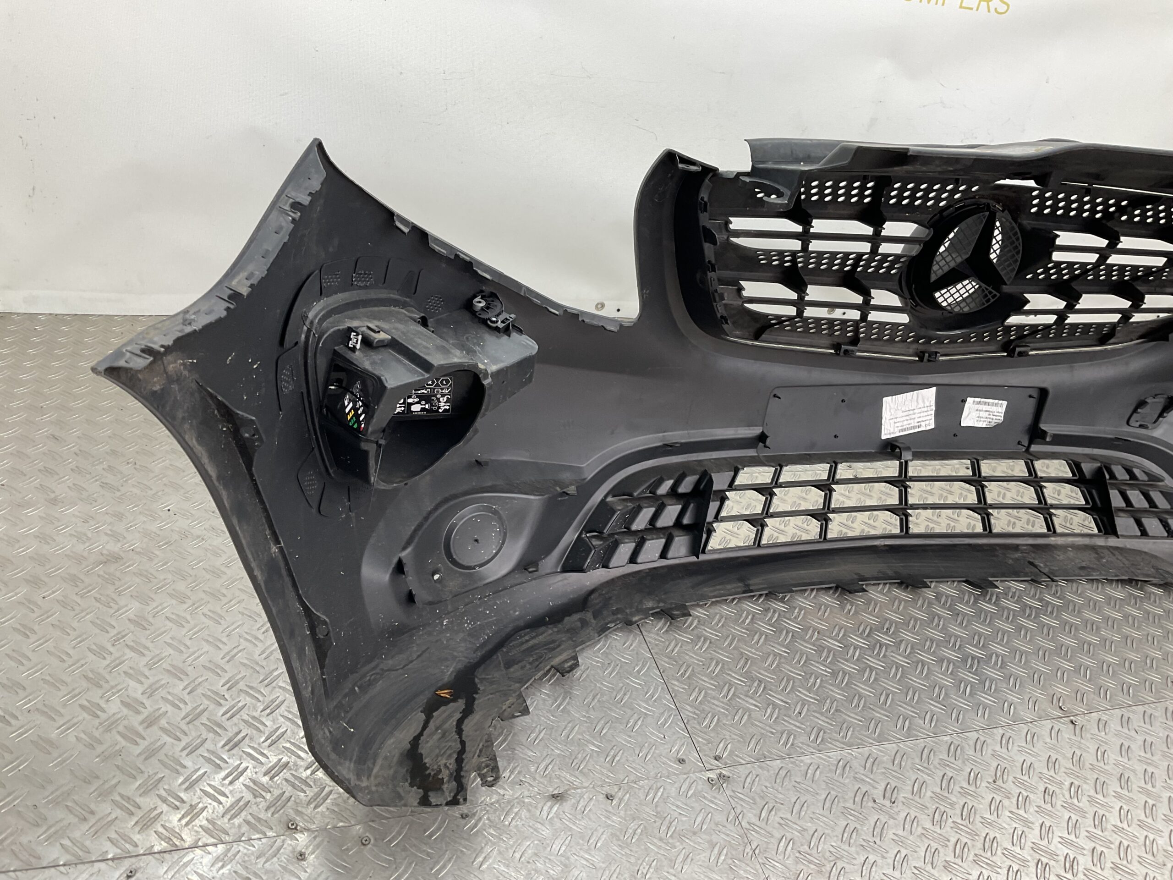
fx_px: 983
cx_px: 586
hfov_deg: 61.7
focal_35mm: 29
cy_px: 440
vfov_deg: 48.2
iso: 40
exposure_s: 1/120
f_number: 1.8
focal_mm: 3
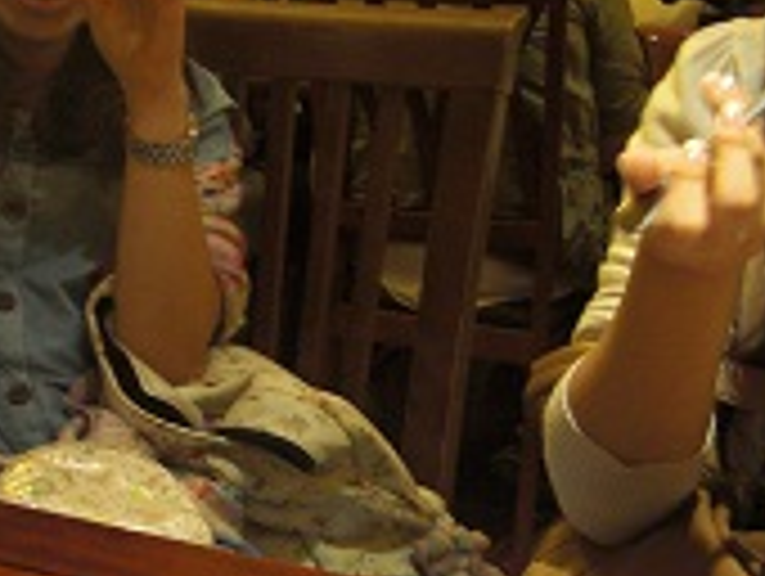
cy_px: 389
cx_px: 180
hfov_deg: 26.6
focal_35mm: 72
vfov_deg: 20.4
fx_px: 1593
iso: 200
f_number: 2.6
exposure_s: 1/6
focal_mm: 4.9
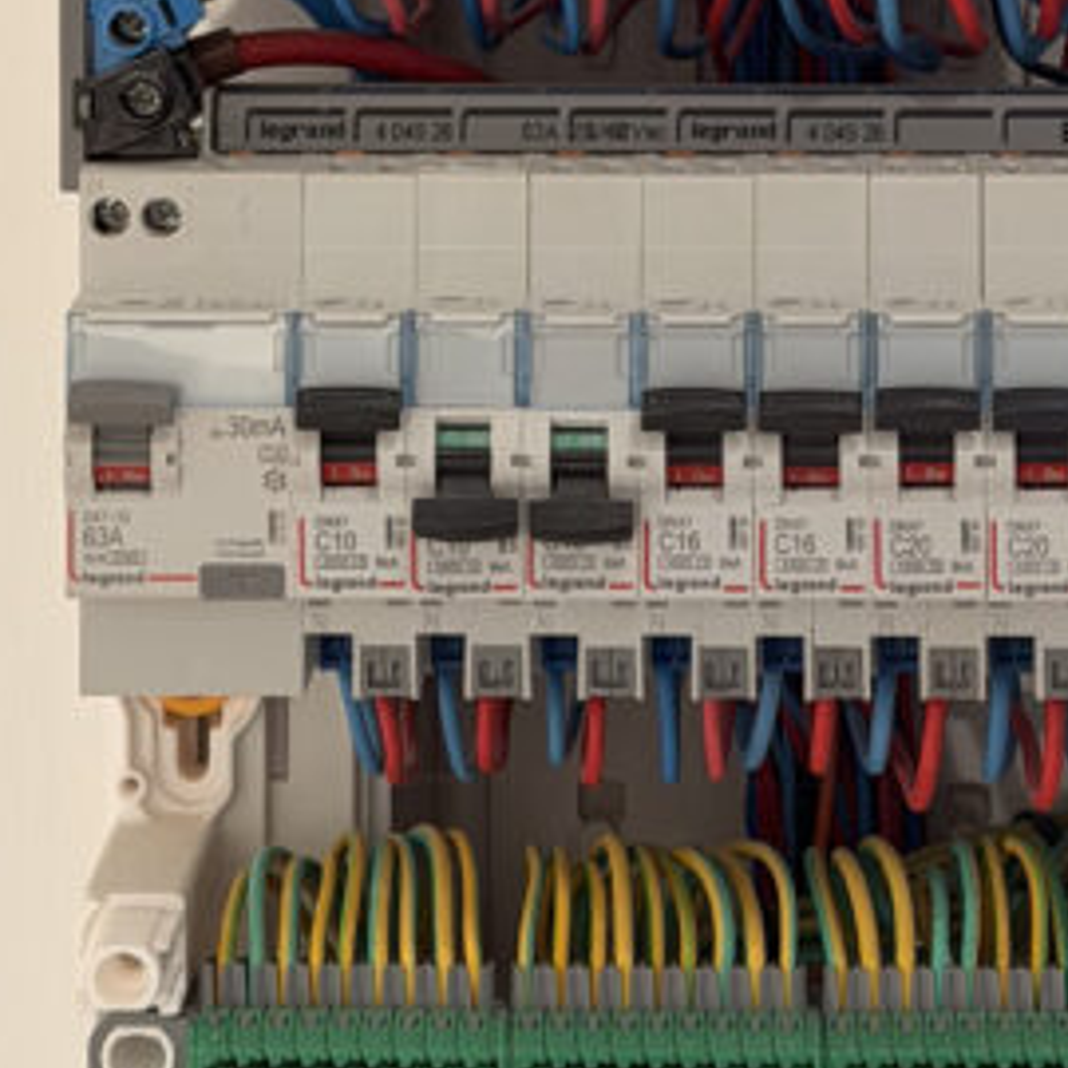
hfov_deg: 10.8
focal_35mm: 161
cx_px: 736
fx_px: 5620
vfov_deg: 10.5
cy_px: -514
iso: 64
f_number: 1.78
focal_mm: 6.76
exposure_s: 1/100
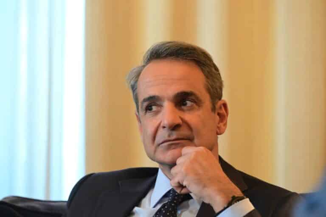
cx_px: 163
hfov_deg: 10.3
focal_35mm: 200
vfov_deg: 6.9
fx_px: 1811
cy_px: 108
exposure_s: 1/250
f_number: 5
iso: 8000
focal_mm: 200
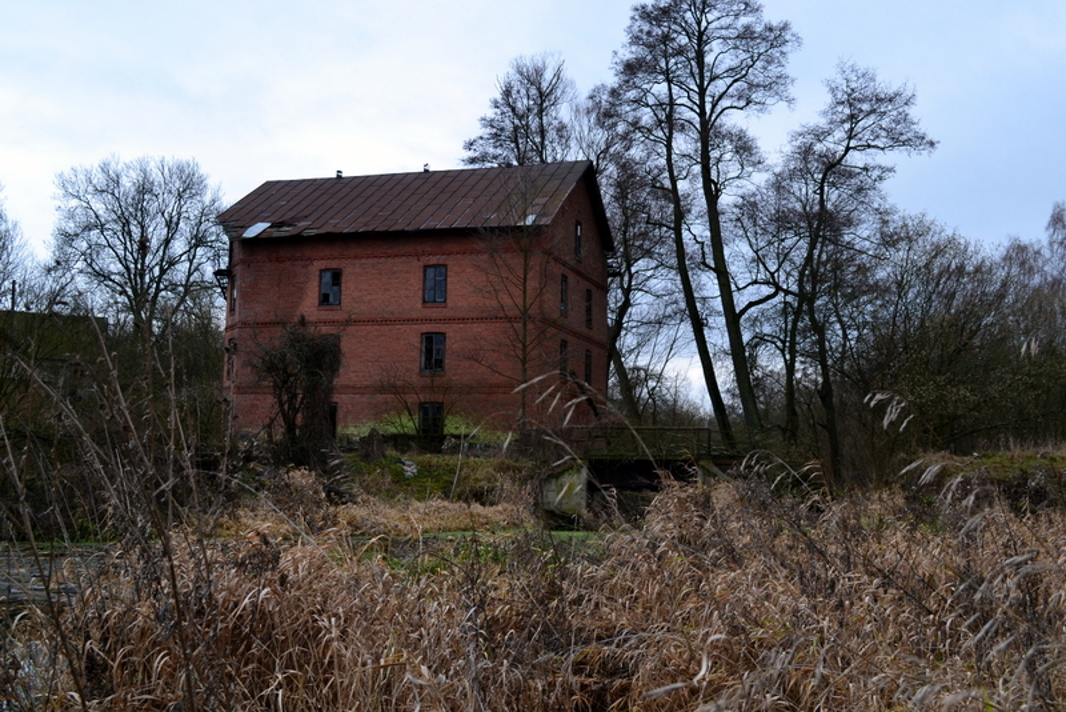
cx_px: 533
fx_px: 1066
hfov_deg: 53.1
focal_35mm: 36
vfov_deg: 36.9
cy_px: 356
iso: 400
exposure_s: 1/80
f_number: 8
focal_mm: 24
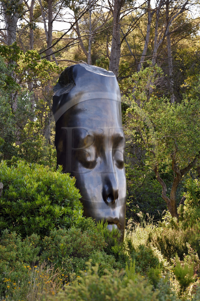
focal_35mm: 100
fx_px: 834
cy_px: 150
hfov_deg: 13.7
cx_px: 100
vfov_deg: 20.4
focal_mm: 100
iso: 200
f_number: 7.1
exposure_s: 1/160
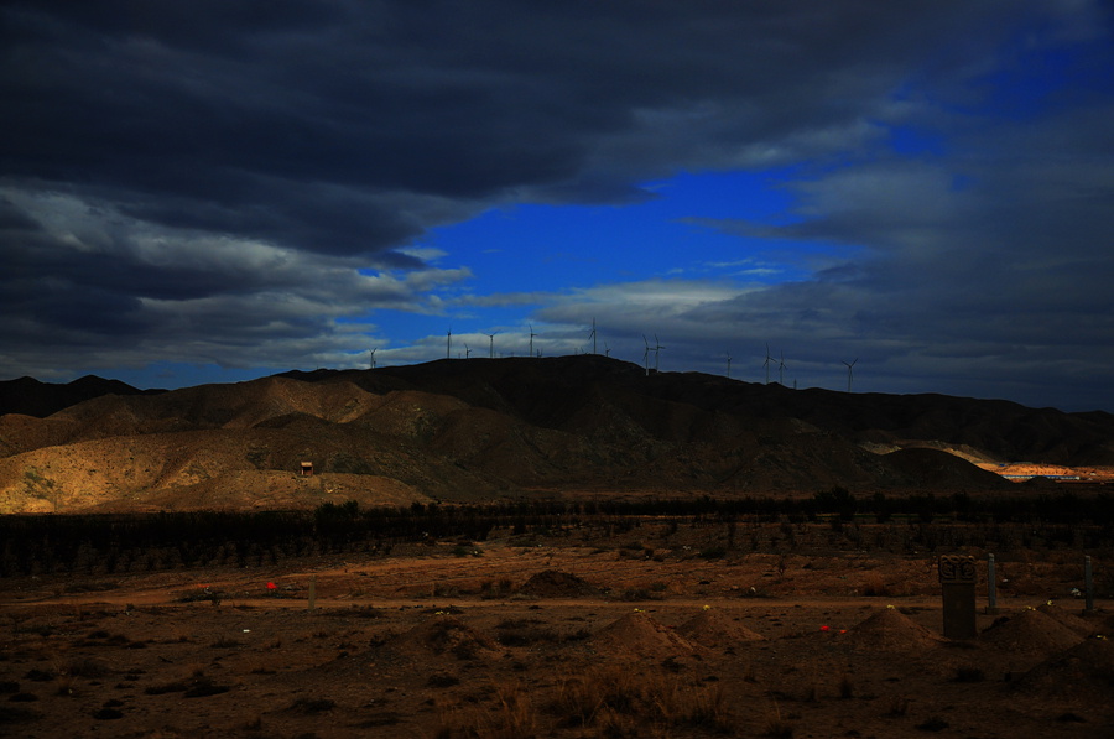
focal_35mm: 57
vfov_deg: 23.7
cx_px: 557
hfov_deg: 35.1
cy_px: 370
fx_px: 1761
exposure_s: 1/1000
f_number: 4.5
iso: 200
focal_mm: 38
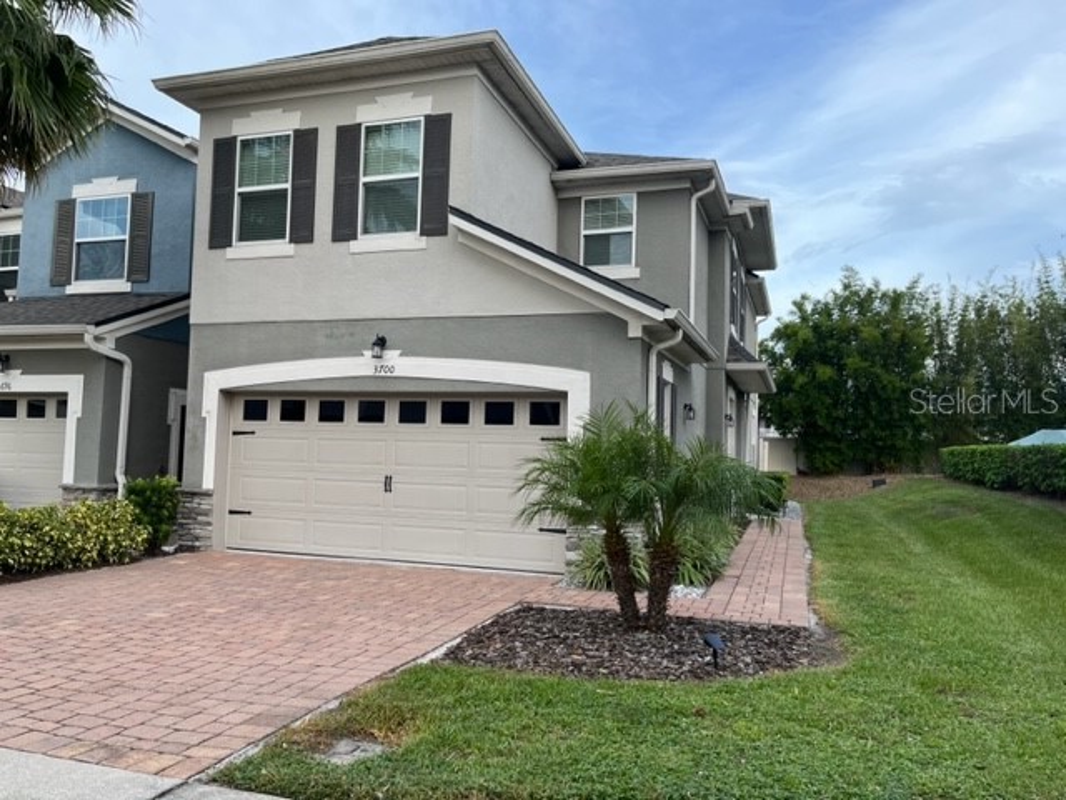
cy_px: 400
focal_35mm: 26
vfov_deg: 53.1
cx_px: 533
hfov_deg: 67.3
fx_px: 801
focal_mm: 5.1
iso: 50
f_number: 1.6
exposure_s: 1/858
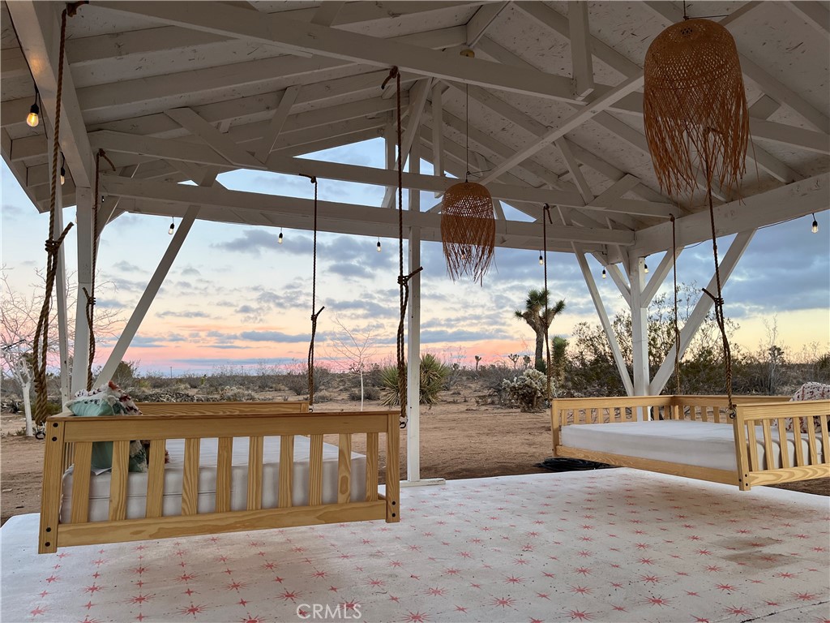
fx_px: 623
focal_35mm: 26
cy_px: 312
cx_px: 415
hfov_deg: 67.3
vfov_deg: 53.1
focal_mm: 5.1
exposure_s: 1/120
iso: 50
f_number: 1.6
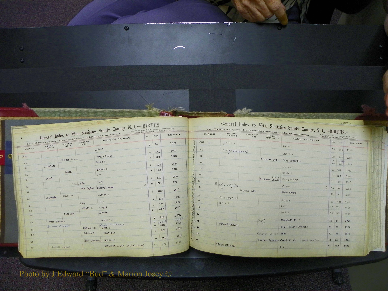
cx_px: 194
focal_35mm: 26
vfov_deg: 53.1
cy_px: 146
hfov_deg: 67.3
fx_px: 291
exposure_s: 1/30
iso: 125
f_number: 2.8
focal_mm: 4.6
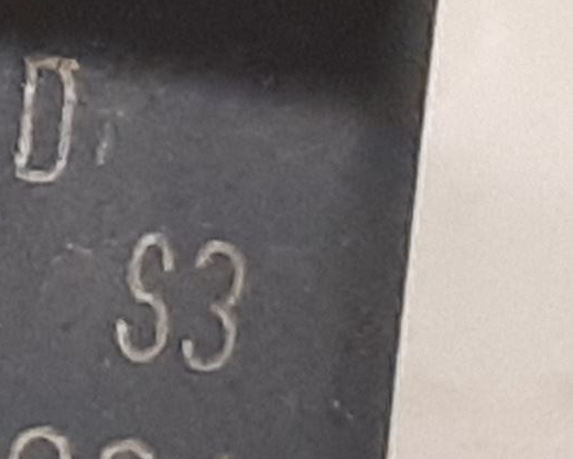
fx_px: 1696
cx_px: -525
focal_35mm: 100
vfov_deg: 15.4
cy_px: 321
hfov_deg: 15.7
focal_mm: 3.93
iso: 250
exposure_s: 1/33
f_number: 1.7
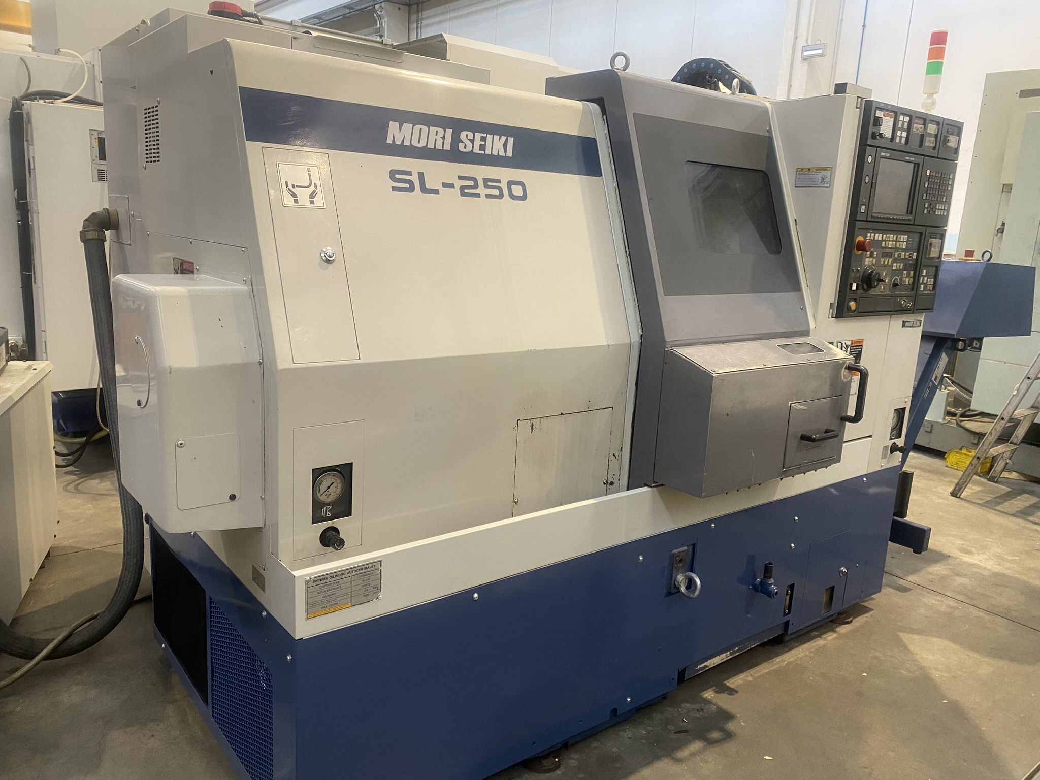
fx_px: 781
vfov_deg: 53.1
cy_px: 390
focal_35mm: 26
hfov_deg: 67.3
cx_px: 520
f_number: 1.8
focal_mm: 4.25
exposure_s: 1/50
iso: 125
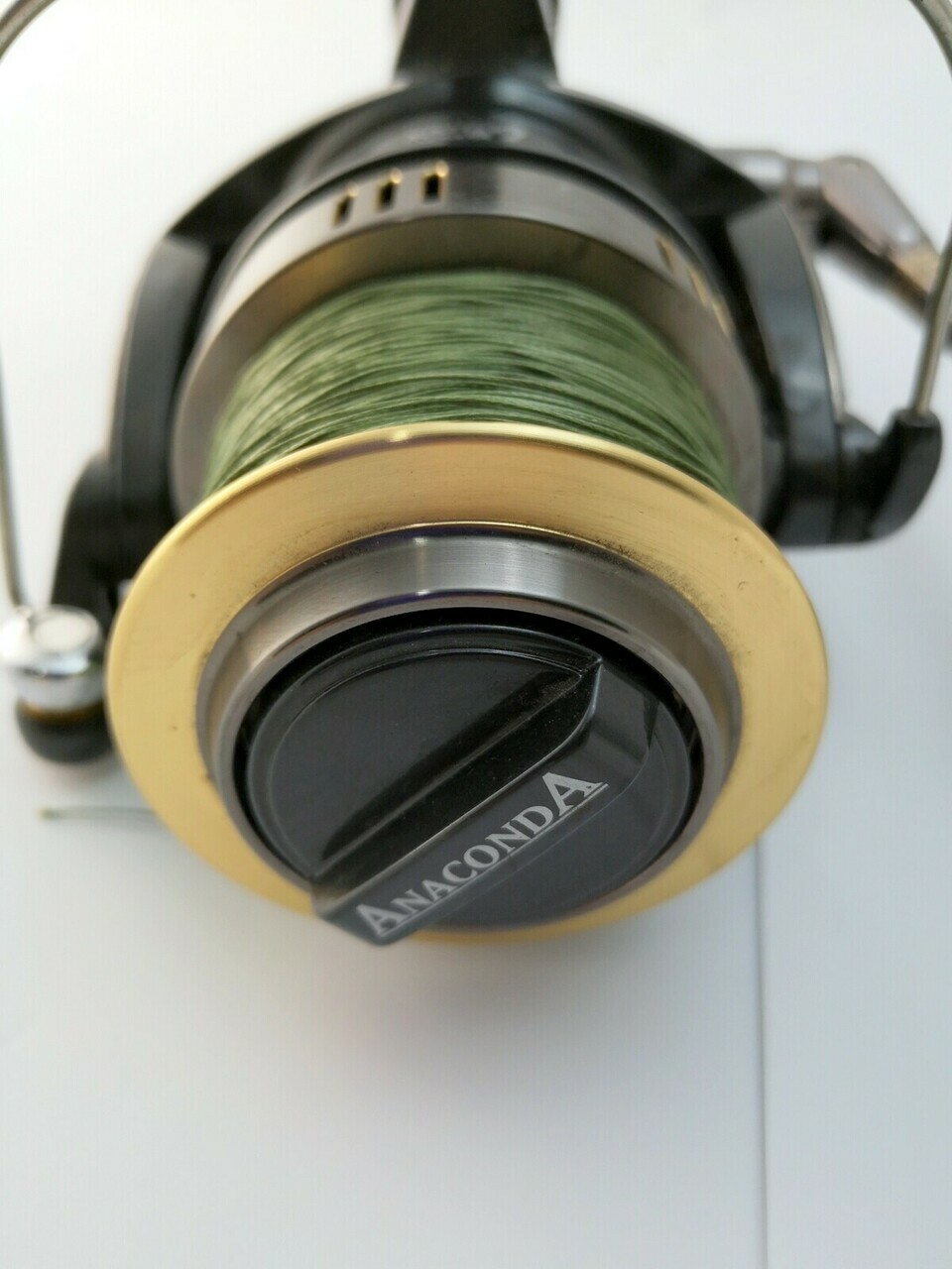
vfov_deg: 65.3
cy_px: 634
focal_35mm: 27
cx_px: 476
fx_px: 990
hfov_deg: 51.4
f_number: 1.8
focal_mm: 3.95
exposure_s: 1/134
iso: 50
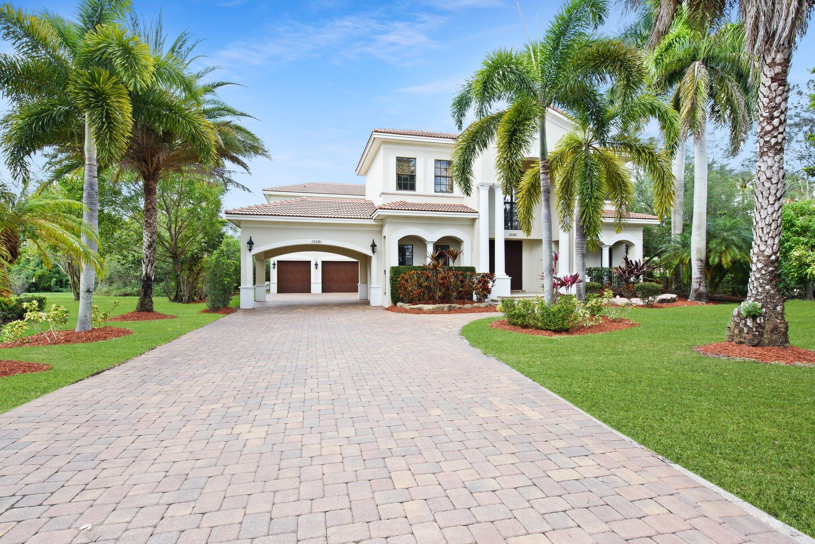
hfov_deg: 90.0
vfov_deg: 67.4
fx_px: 408
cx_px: 408
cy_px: 272
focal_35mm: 18
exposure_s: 1/60
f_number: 13
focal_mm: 18
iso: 200
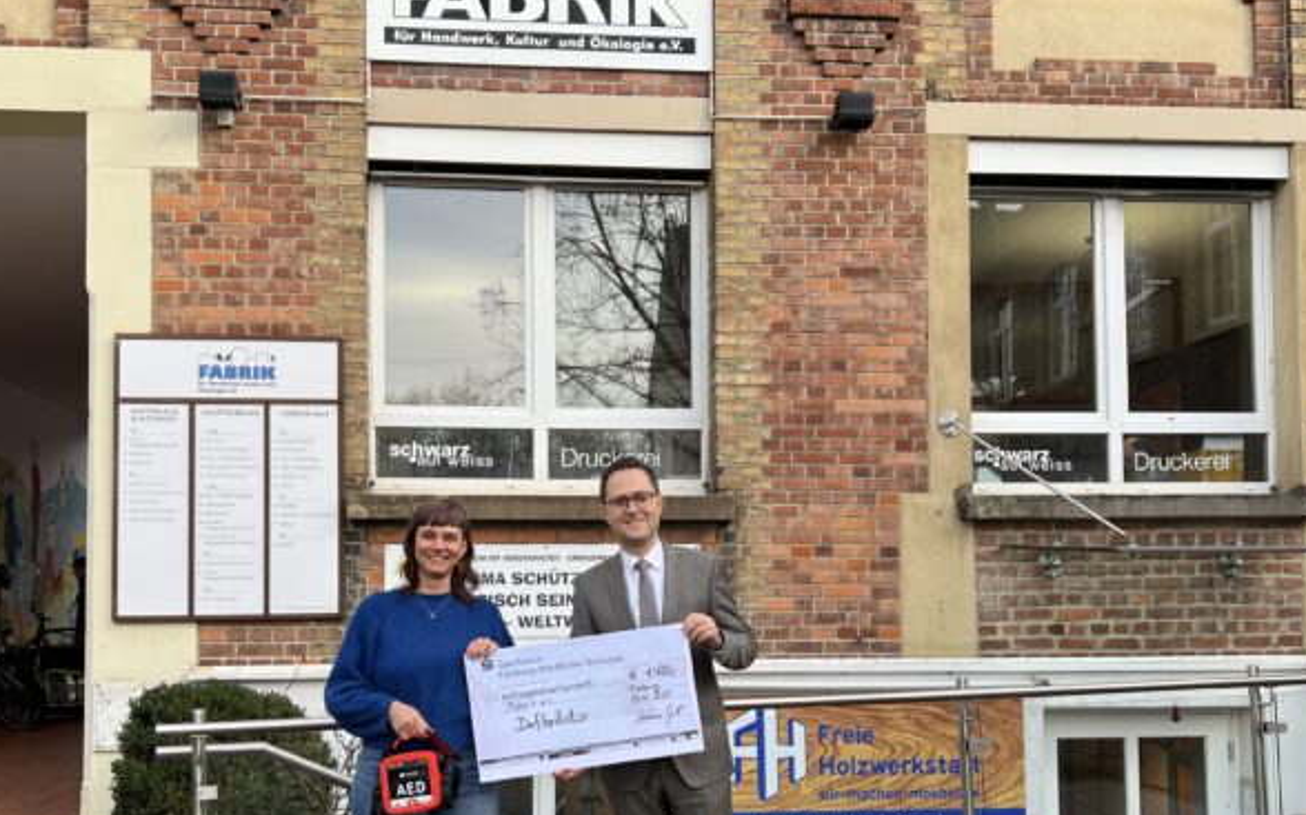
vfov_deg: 35.1
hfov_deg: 53.9
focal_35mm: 36
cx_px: 591
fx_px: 1281
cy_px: 524
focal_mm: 5.7
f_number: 1.5
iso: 50
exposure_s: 1/607
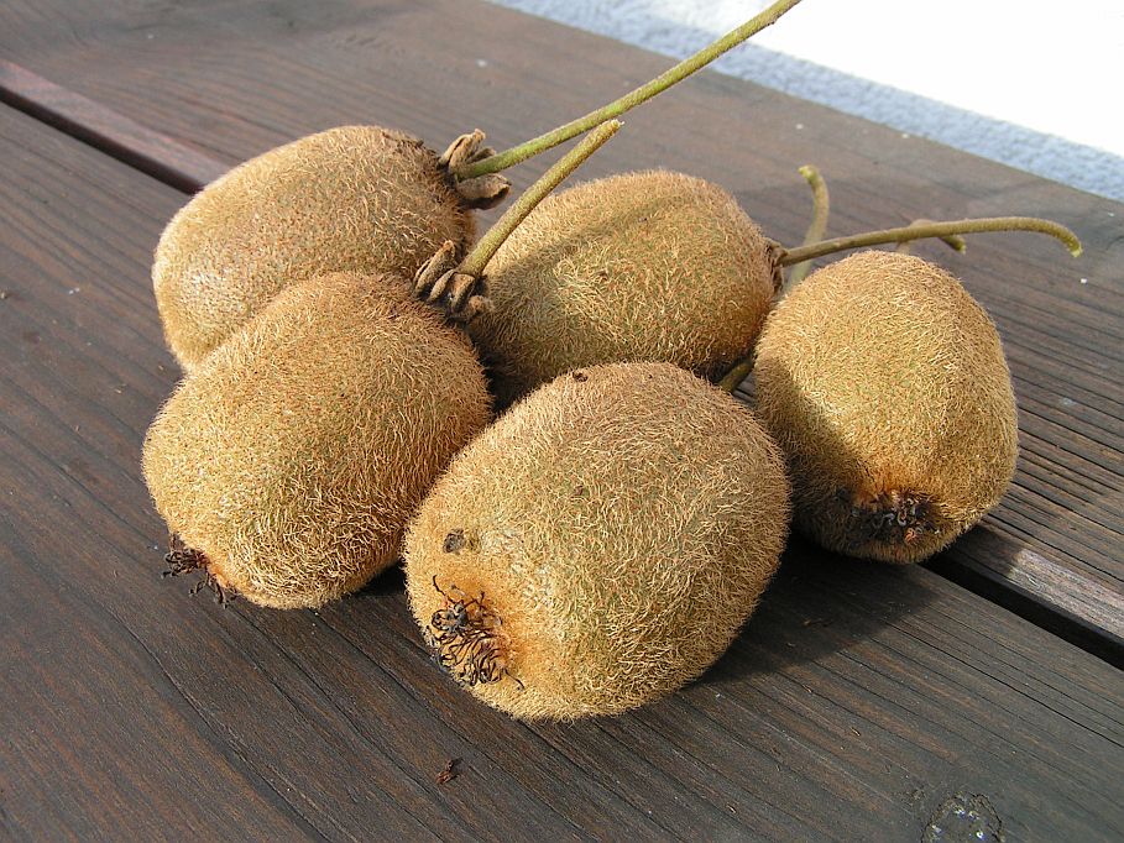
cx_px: 562
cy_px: 422
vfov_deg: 37.7
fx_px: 1234
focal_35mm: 38
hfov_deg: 49.0
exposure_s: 1/160
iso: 50
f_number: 5
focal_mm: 6.3
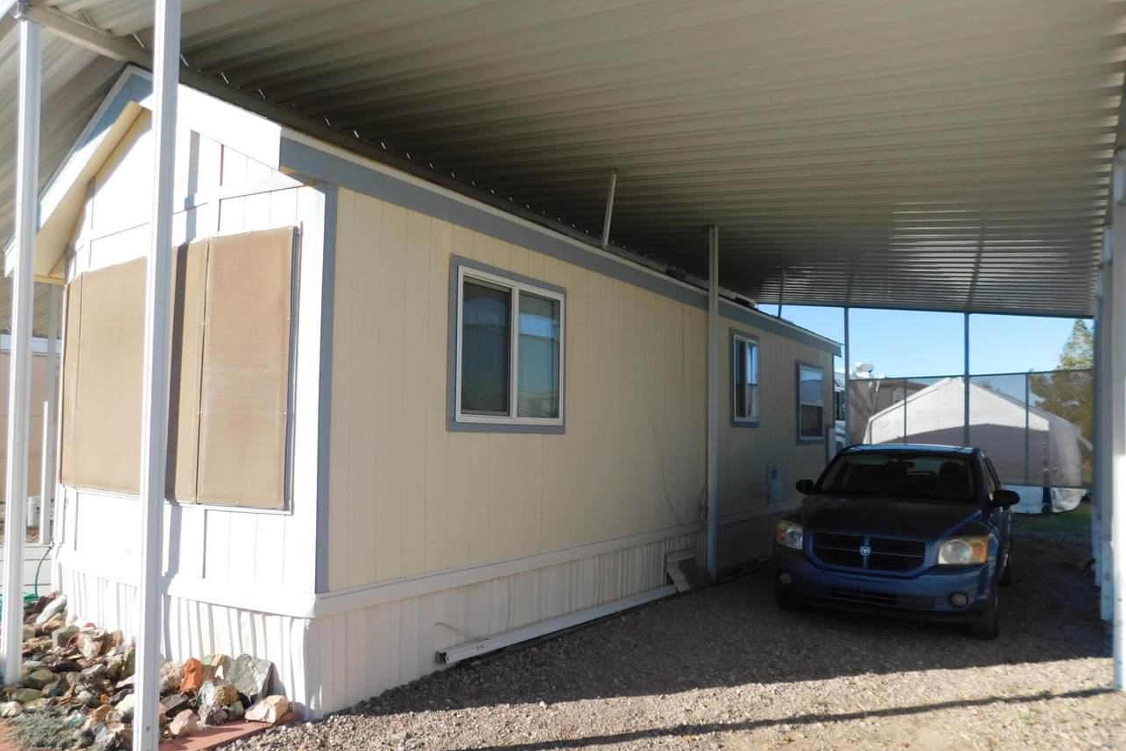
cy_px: 414
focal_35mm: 24
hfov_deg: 73.7
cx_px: 563
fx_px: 751
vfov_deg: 53.1
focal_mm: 4
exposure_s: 1/1250
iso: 125
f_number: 3
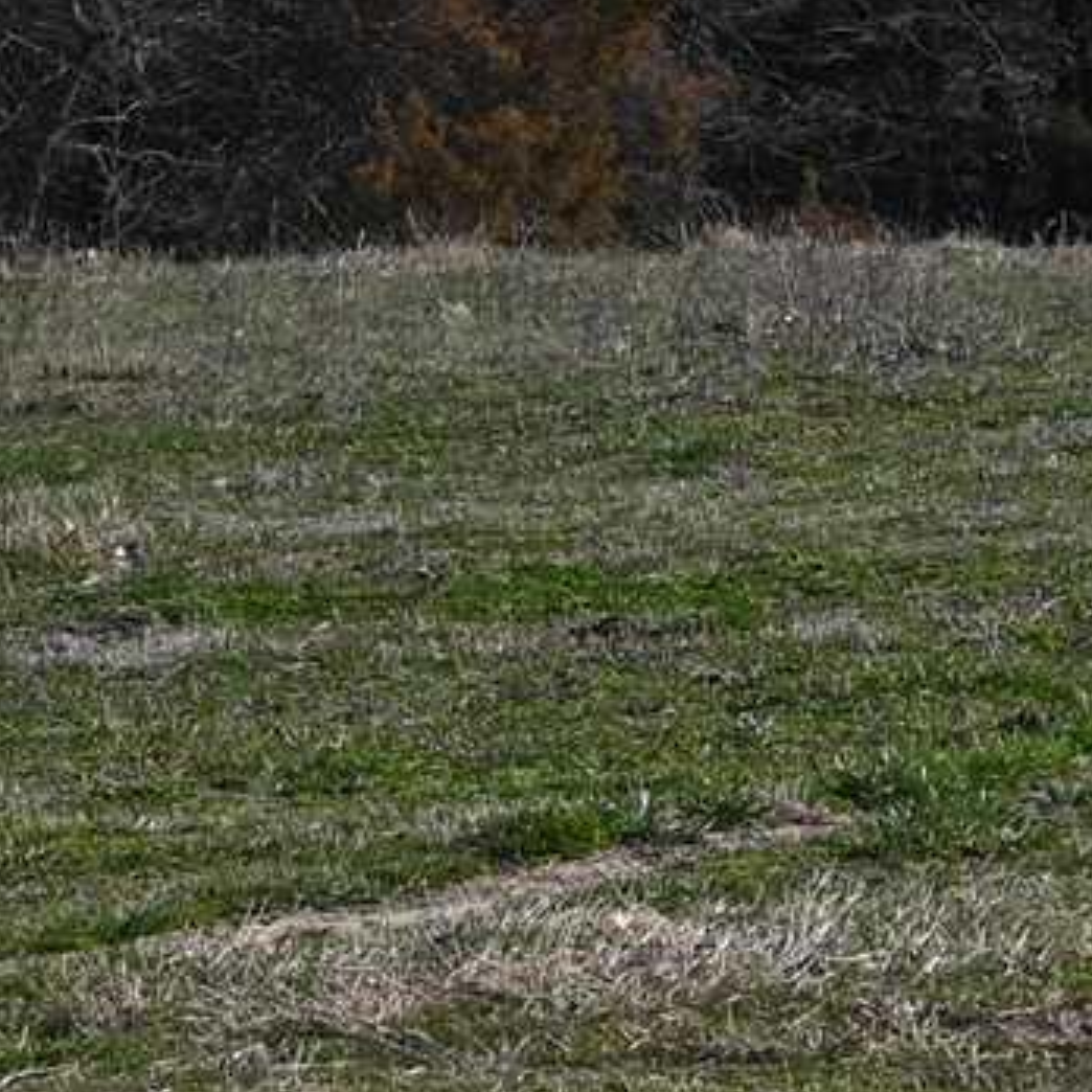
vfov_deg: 6.2
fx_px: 9922
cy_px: -653
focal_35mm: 278
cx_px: 4616
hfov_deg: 5.4
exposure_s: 1/500
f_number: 8
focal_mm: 37
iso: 100
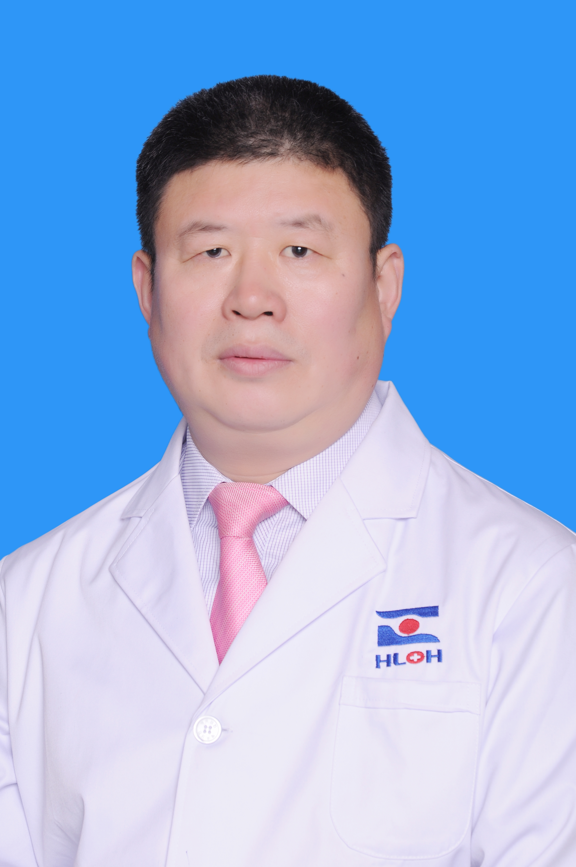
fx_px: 2526
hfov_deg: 13.0
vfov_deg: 19.5
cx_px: 288
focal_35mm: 105
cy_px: 434
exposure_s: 1/125
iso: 200
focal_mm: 70
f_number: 6.3
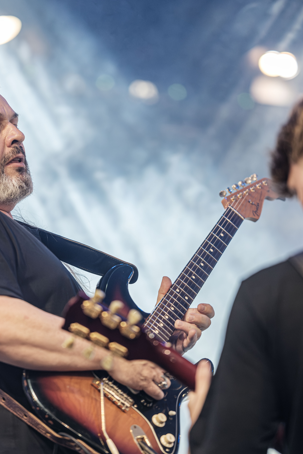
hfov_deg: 8.1
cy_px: 212
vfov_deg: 12.2
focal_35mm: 169
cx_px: 143
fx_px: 2133
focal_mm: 75
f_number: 1.2
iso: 1000
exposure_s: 1/640
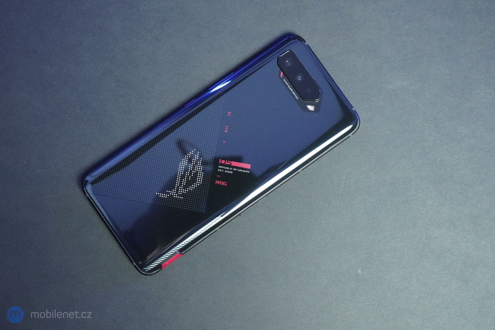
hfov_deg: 44.5
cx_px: 248
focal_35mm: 44
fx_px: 605
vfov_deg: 30.5
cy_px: 165
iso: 12800
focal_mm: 44
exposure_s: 1/160
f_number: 7.1
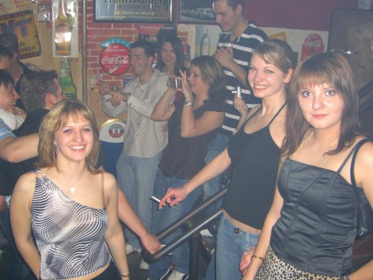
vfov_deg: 35.1
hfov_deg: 45.7
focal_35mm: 41
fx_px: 442
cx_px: 174
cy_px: 134
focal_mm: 7.9
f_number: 2.8
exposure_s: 1/60
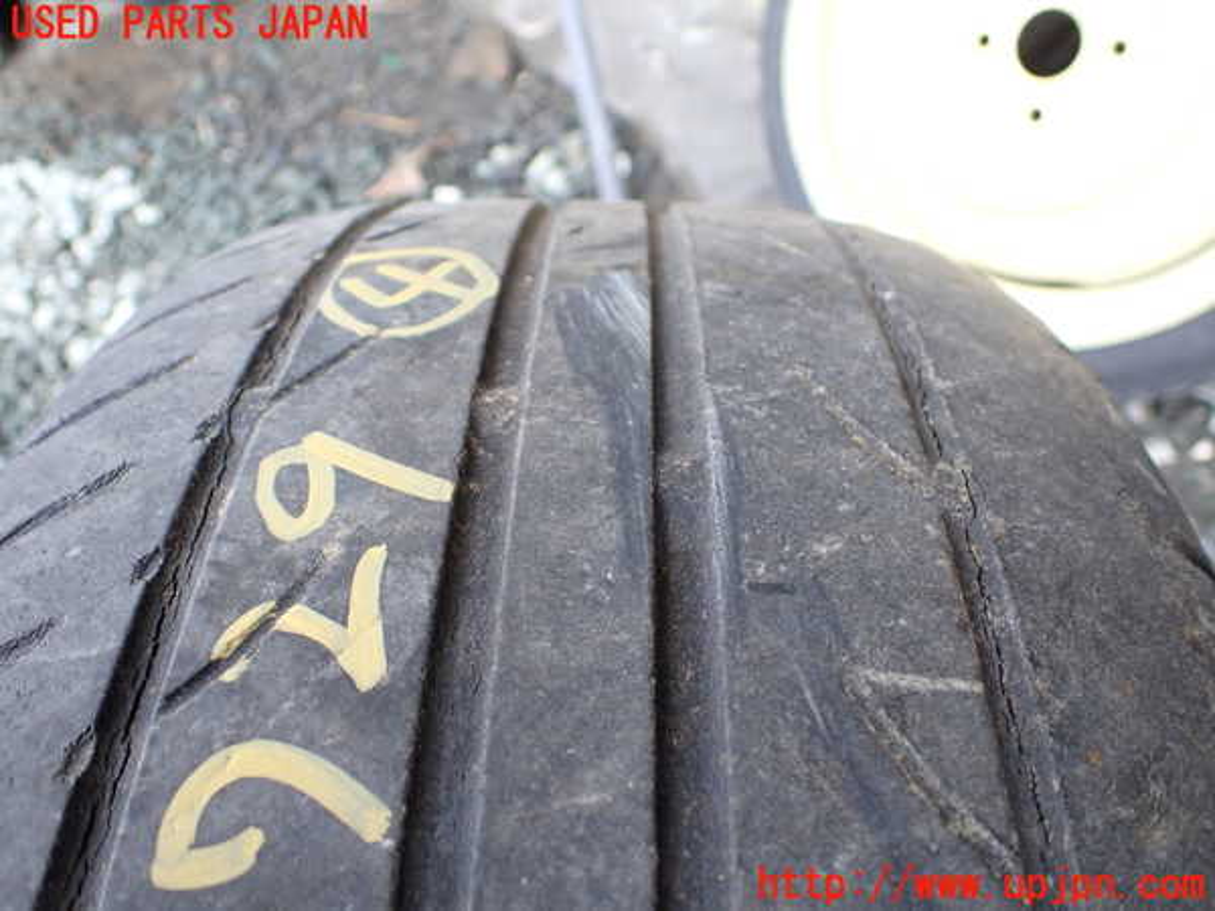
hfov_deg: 60.0
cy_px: 456
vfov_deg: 46.8
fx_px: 1053
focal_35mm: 30
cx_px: 608
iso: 200
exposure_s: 1/125
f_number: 2.3
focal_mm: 5.4
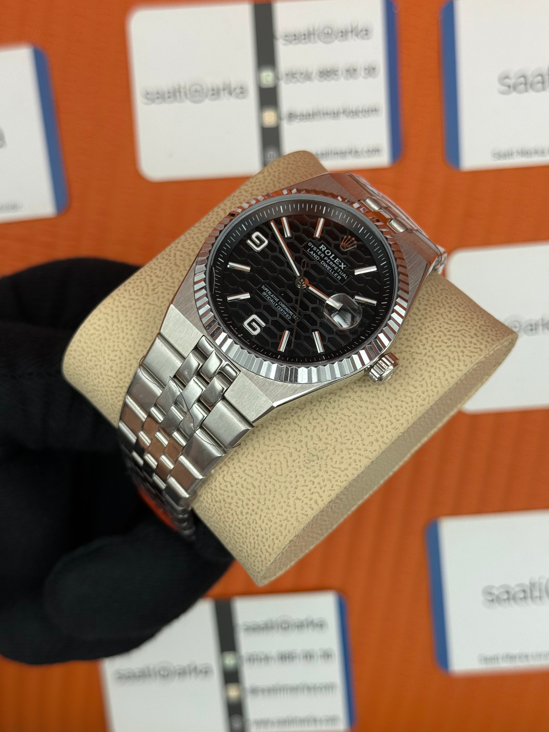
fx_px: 1015
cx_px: 274
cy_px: 366
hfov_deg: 30.3
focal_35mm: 48
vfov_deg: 39.7
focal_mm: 6.76
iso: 64
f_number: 1.78
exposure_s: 1/652
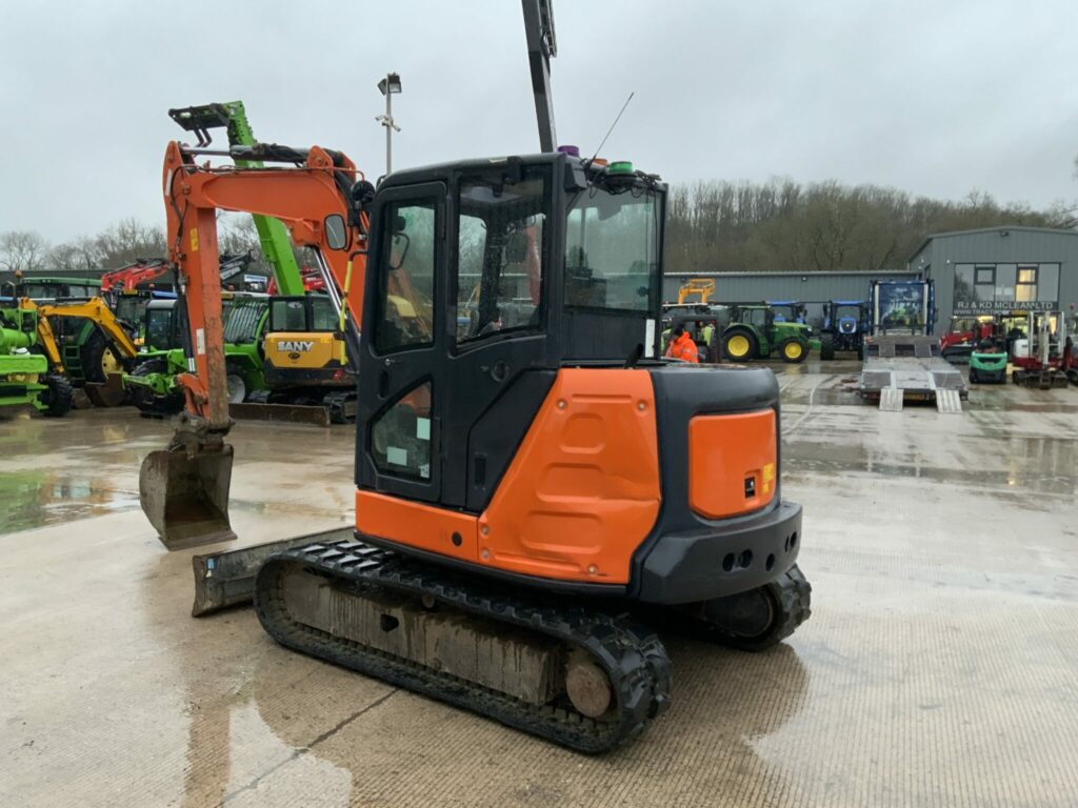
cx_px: 539
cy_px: 404
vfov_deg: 48.2
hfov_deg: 61.7
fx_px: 903
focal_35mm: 29
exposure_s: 1/60
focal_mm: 3
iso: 125
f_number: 1.8
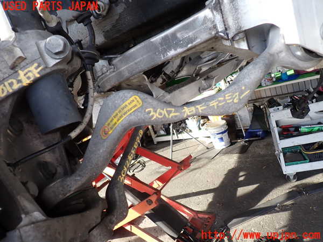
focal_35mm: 25
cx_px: 162
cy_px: 121
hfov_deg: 69.4
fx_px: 233
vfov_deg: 54.9
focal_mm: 4.5
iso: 100
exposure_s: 1/125
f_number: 2.8
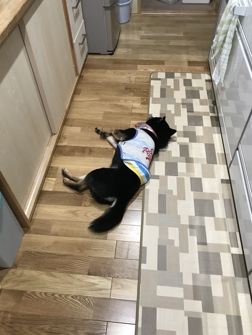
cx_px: 125
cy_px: 162
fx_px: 282
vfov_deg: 61.7
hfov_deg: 48.2
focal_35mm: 29
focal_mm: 3.99
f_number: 1.8
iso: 50
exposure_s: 1/15
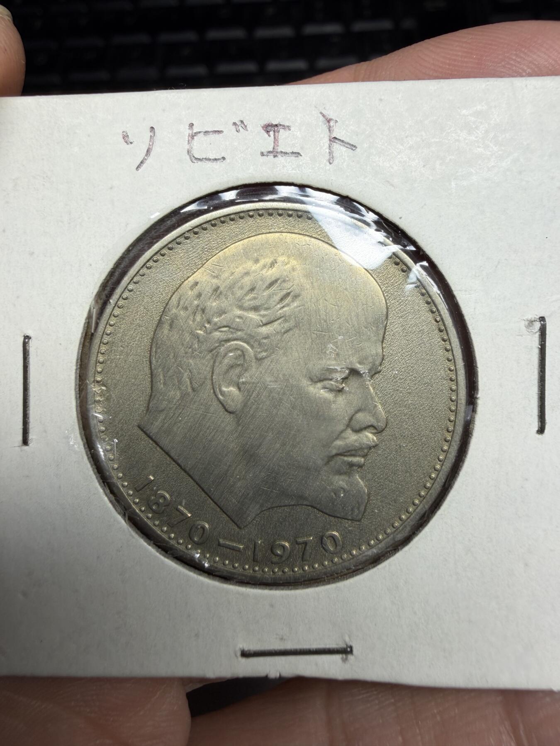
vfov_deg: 67.3
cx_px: 280
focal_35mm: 26
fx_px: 561
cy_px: 373
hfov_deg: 53.1
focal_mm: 2.22
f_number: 2.2
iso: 40
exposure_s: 1/191
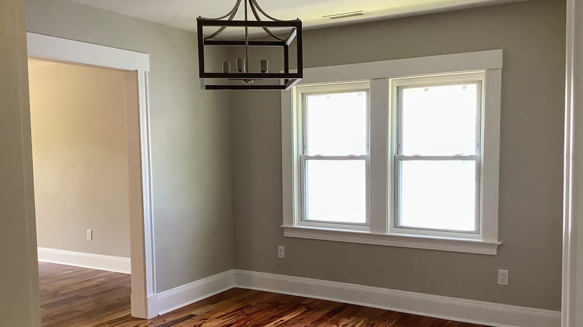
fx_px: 556
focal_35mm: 36
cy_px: 190
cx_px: 287
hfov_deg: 55.3
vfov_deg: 32.7
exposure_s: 1/60
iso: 80
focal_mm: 3.3
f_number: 2.4
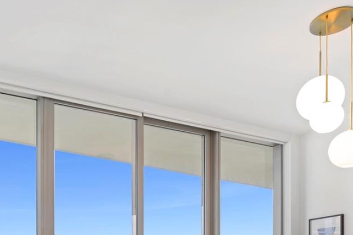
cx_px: 95
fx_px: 343
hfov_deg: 52.4
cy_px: 277
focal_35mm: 35
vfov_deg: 31.9
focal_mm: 14
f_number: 9
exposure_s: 1/8
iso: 100
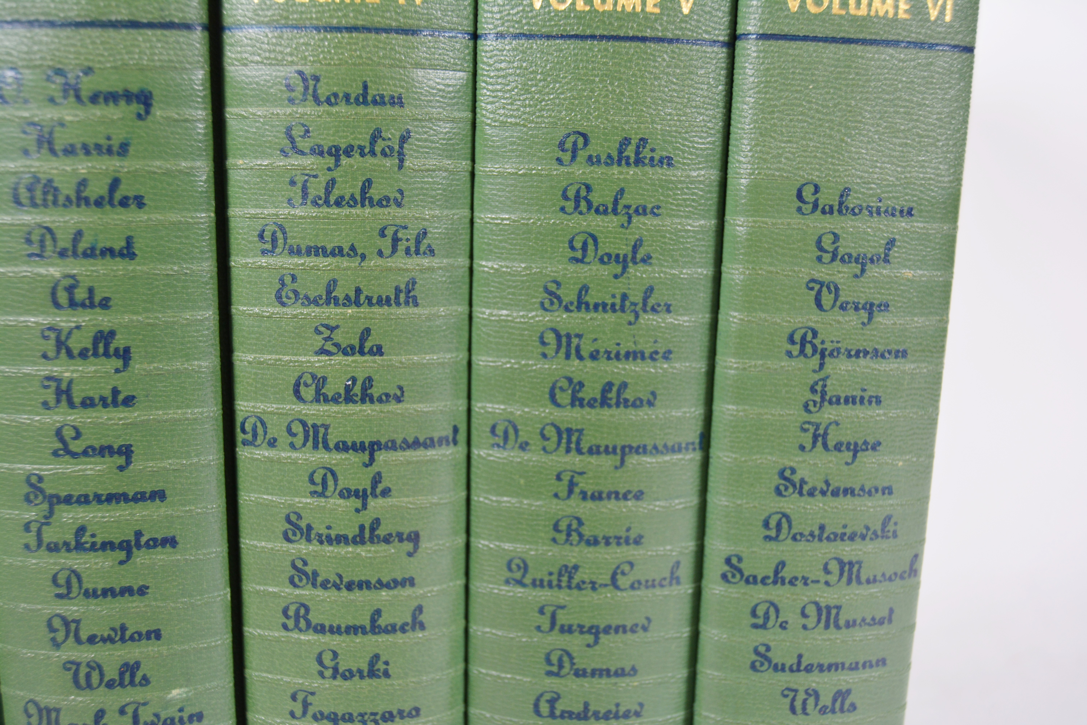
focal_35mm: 42
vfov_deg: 31.9
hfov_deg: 46.4
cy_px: 362
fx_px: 1268
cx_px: 544
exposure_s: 1/100
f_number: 5
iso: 400
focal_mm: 28
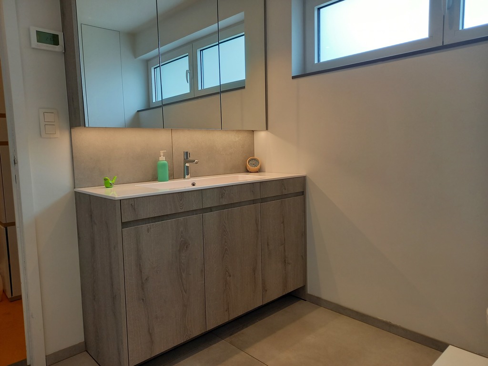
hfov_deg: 69.4
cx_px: 244
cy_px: 183
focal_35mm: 25
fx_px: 352
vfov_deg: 54.9
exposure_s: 1/49
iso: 80
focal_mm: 4.65
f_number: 1.8
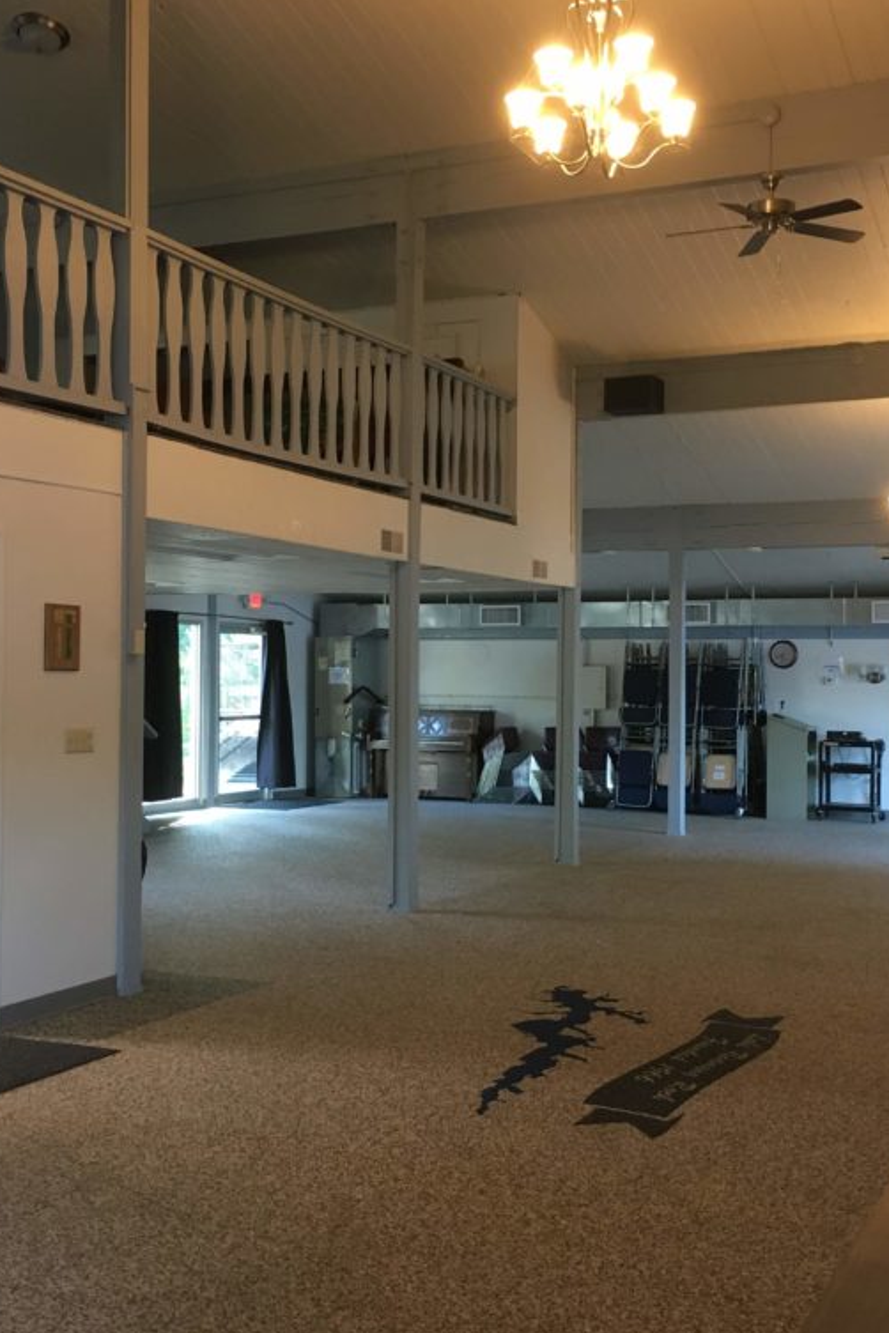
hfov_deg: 32.6
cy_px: 666
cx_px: 455
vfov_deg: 47.4
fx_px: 1519
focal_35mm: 41
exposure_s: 1/30
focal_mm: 4.15
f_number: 2.2
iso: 100
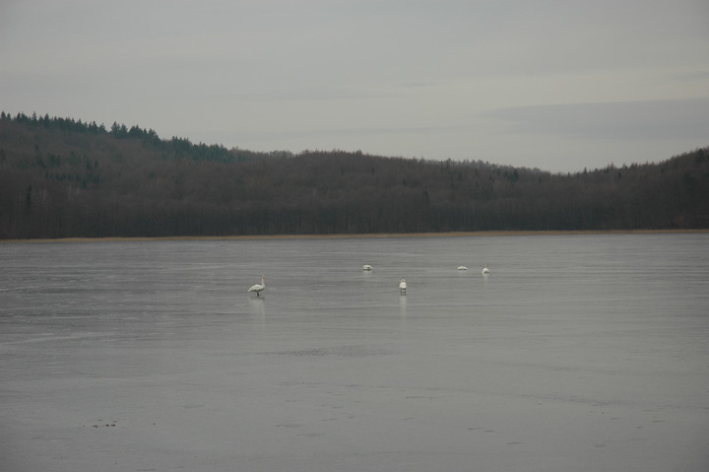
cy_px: 236
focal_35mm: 105
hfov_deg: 19.5
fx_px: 2066
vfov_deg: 13.0
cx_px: 354
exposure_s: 1/200
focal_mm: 70
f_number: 7.1
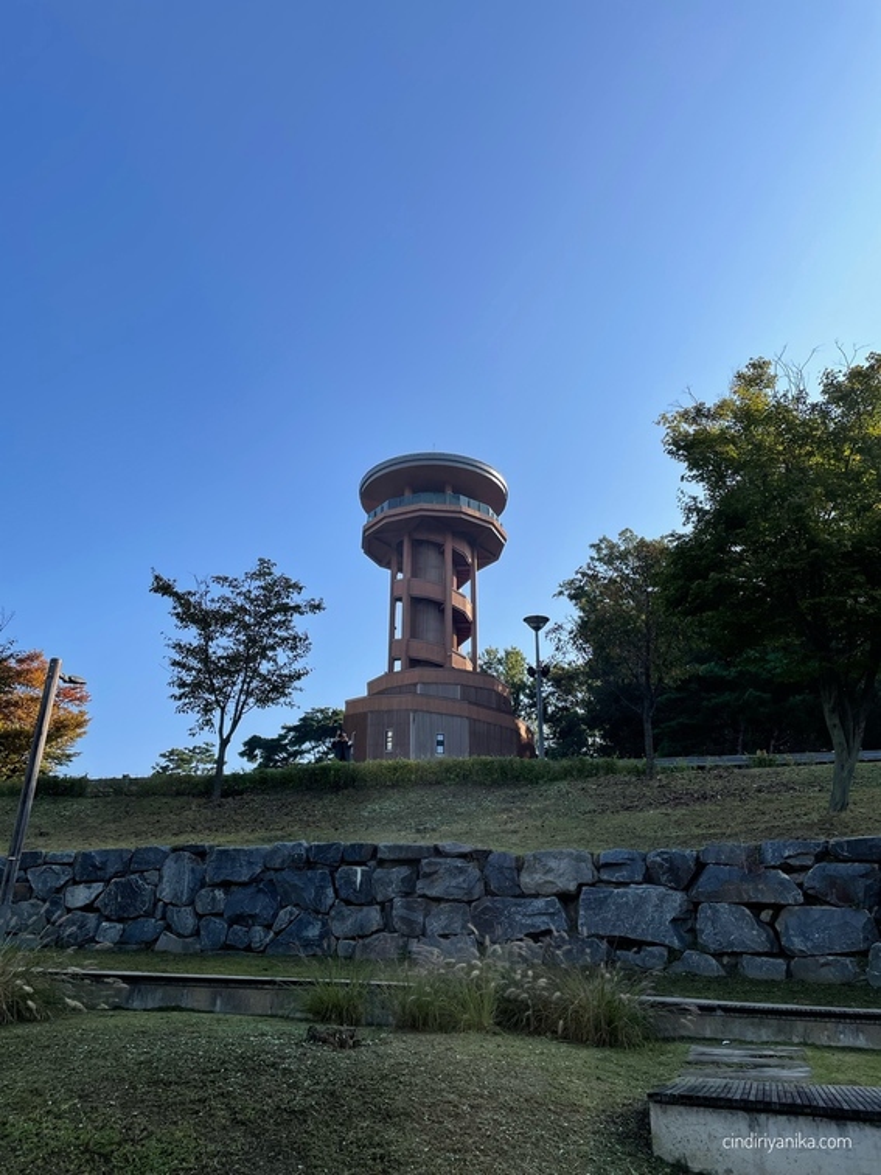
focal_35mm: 26
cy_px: 588
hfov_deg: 53.1
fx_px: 882
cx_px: 440
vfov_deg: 67.3
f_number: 1.6
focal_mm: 4.2
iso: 32
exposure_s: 1/2506
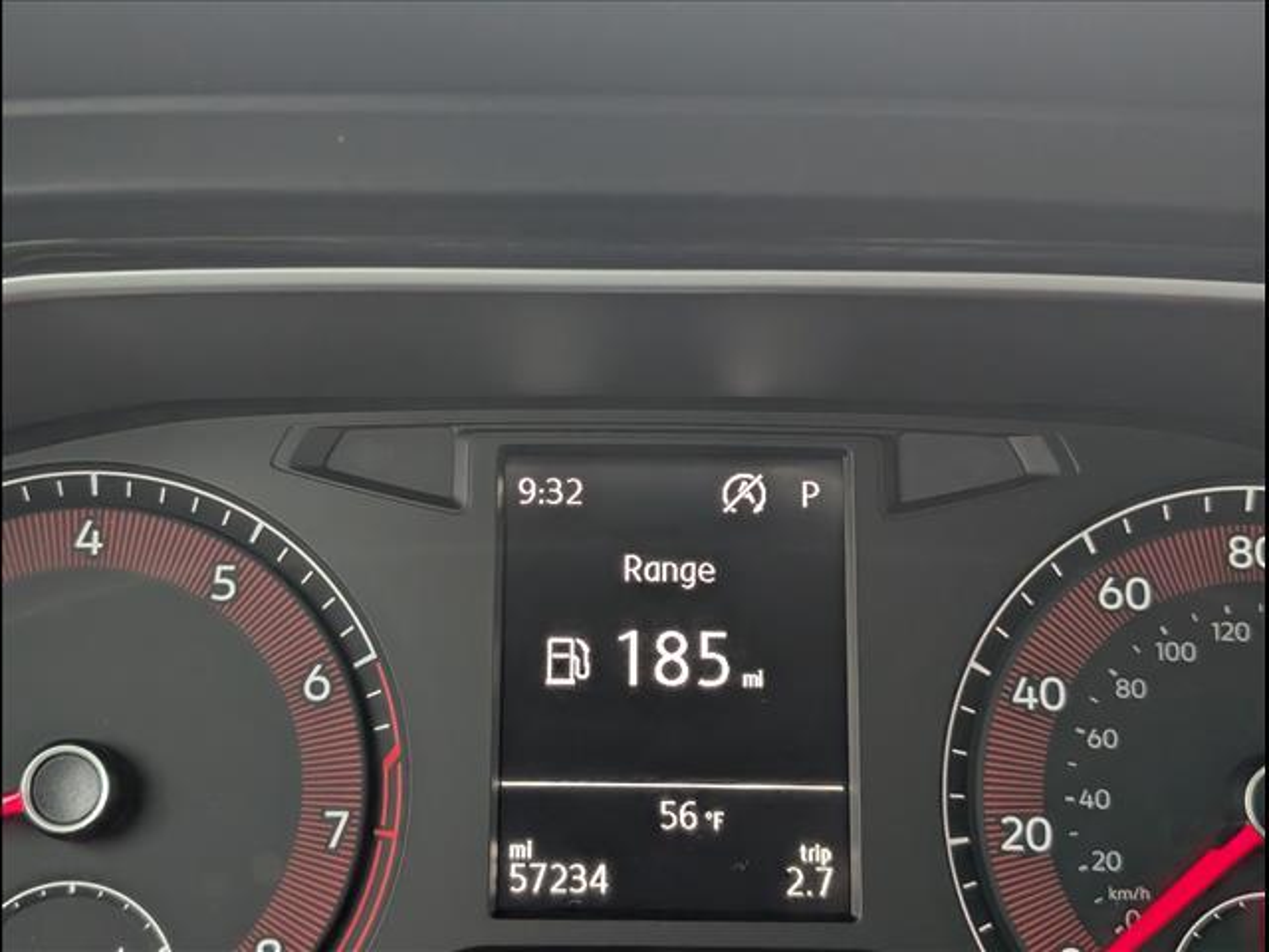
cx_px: 634
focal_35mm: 49
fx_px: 1796
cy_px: 476
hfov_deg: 38.9
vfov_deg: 29.7
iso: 683
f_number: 1.68
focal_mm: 6.9
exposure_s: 1/118
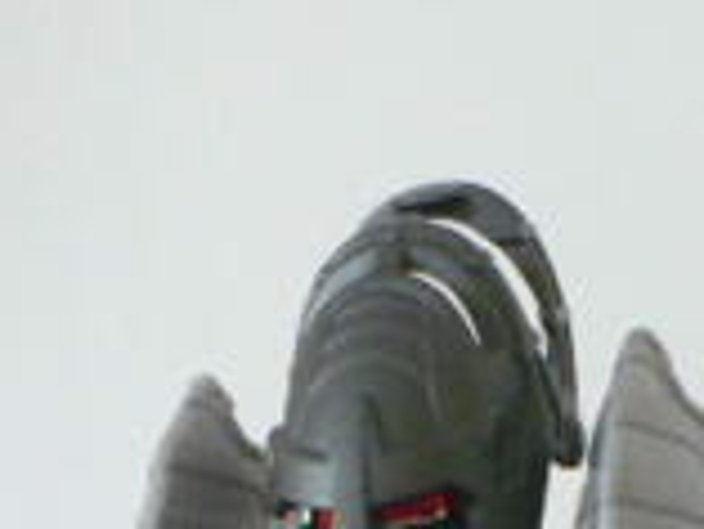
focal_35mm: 151
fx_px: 3073
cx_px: 345
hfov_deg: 13.1
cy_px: 1031
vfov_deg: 9.3
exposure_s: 1/20
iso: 400
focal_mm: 6.1
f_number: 2.8
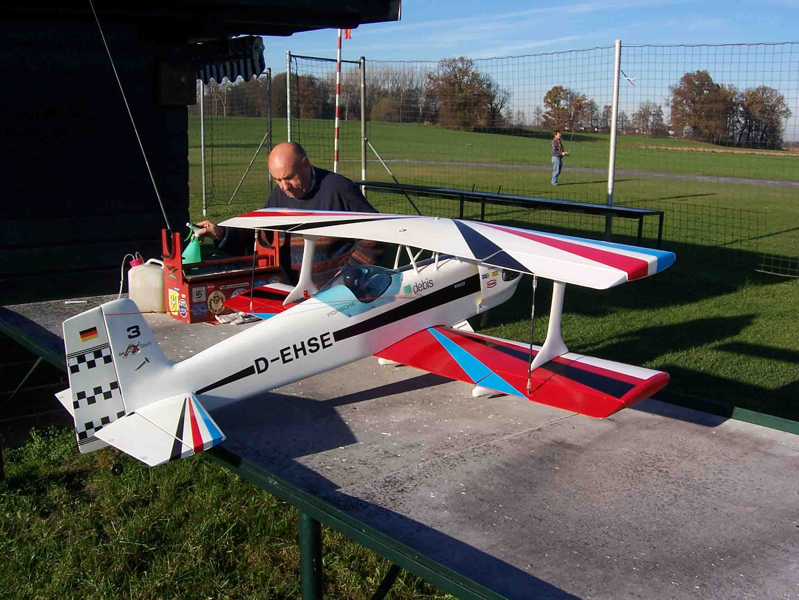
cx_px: 400
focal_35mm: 36
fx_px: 831
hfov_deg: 51.4
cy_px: 300
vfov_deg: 39.7
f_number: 4.8
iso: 80
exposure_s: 1/500
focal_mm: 6
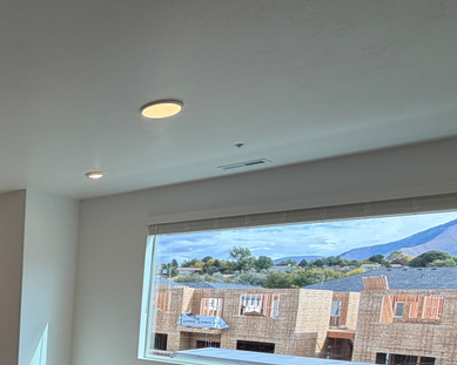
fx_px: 487
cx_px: -68
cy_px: 350
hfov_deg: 39.2
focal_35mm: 36
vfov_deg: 37.5
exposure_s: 1/210
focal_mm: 2.22
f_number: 2.2
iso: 40
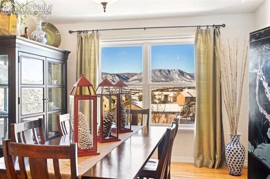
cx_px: 135
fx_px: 262
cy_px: 90
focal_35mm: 35
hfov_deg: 54.5
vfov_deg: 37.8
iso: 250
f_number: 8
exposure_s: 1/5
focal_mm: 35
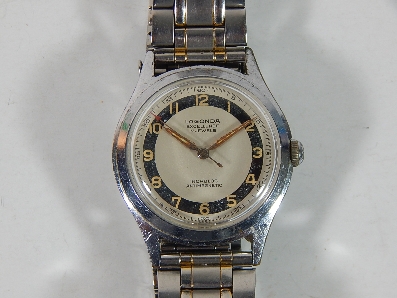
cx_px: 198
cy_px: 149
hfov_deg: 18.9
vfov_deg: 14.2
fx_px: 1193
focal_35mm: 104
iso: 200
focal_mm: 18.7
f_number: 4.5
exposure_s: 1/30
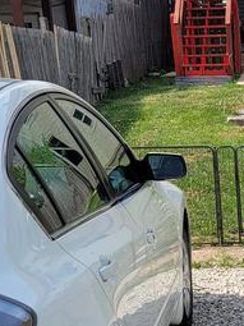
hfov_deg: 12.6
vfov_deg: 18.2
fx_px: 997
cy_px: 299
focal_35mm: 106
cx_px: 450
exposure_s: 1/746
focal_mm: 7
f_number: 1.8
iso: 20
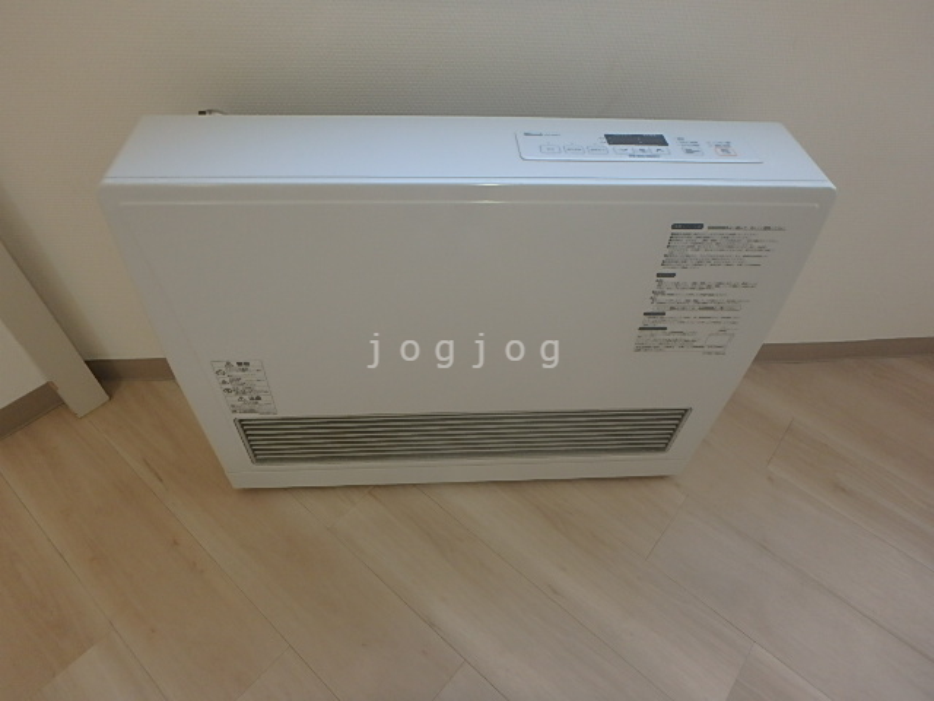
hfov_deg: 79.0
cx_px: 467
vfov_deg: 63.4
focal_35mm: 21
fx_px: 567
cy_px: 350
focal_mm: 3.7
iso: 200
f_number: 3.5
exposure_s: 1/60
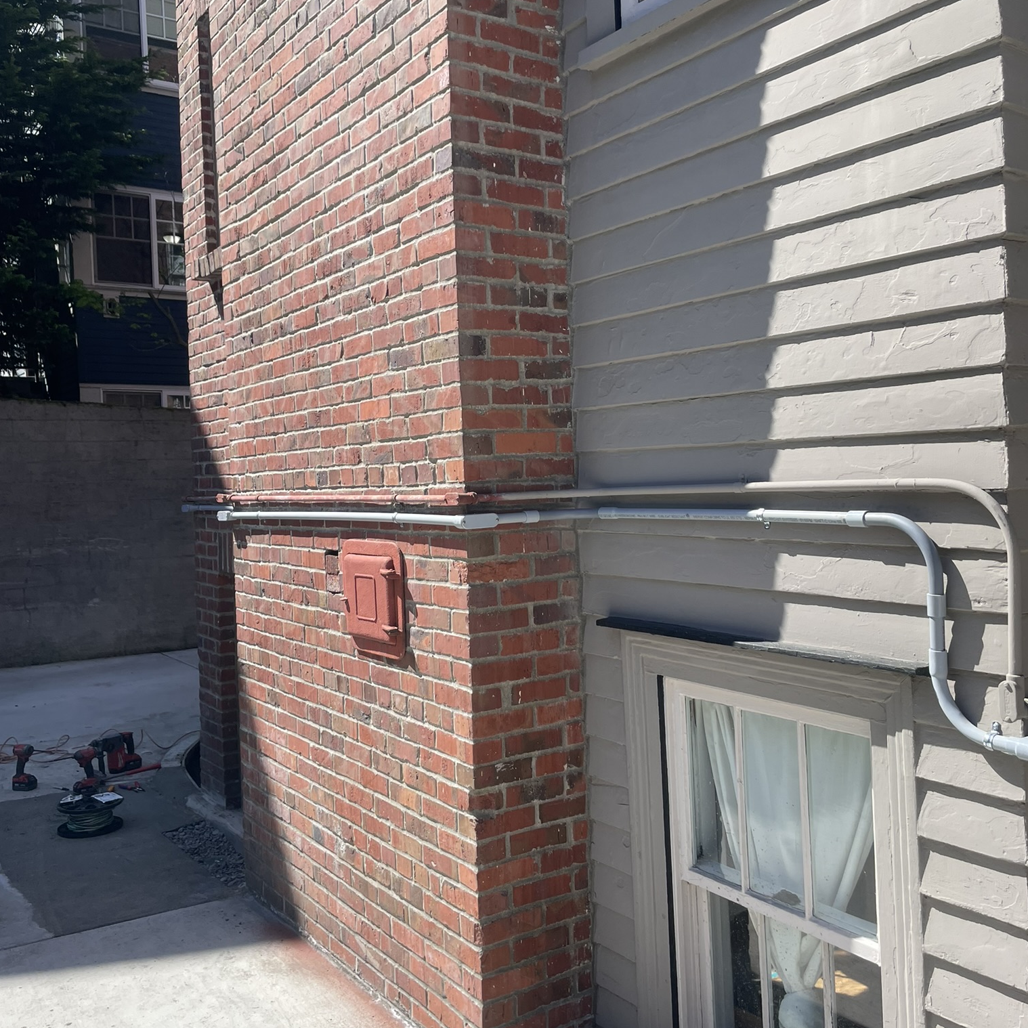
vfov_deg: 52.5
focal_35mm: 31
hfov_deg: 52.5
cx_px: 516
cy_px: 496
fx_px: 1042
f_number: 1.6
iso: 32
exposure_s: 1/2092
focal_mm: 4.2
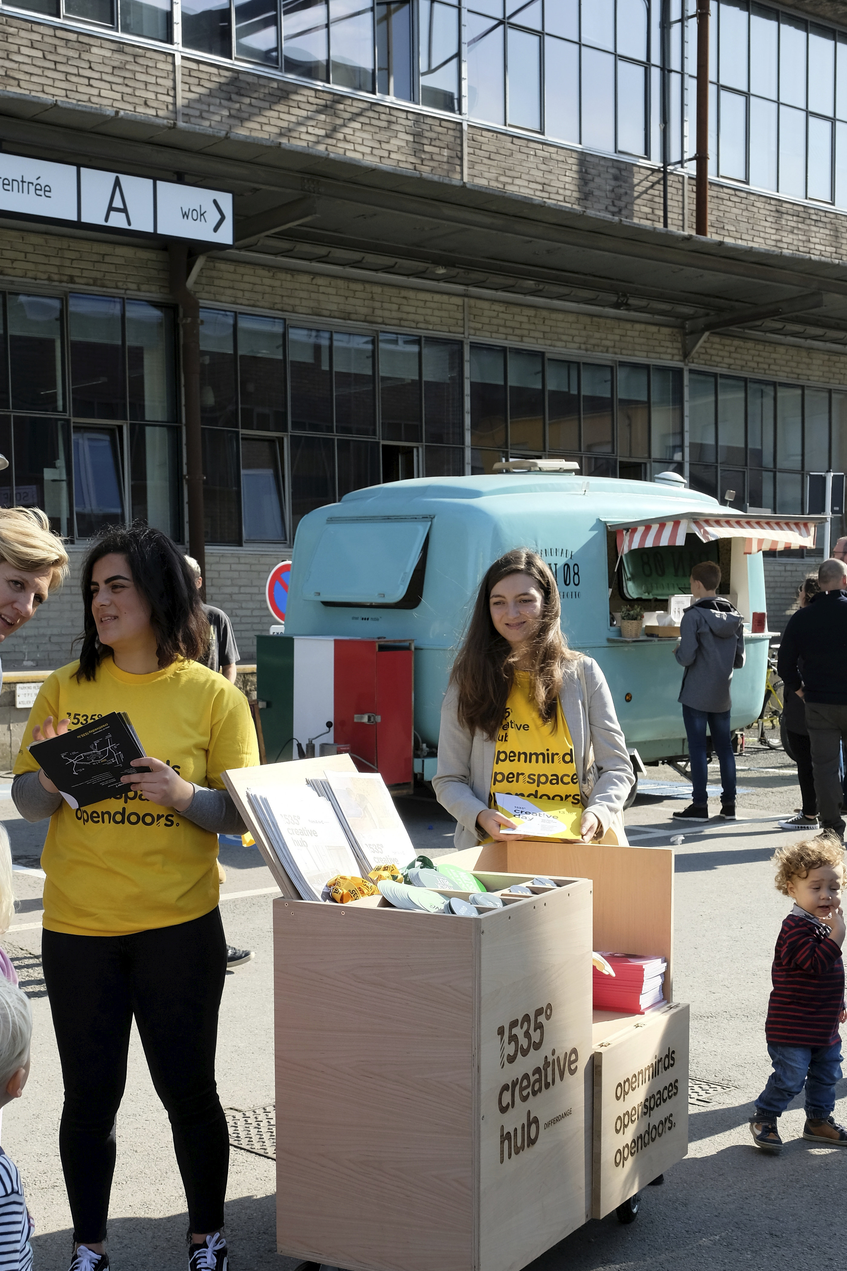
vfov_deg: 39.4
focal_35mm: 50
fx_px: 1764
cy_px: 768
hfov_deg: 26.8
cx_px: 257
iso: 400
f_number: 6.4
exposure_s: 1/400
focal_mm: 23.4
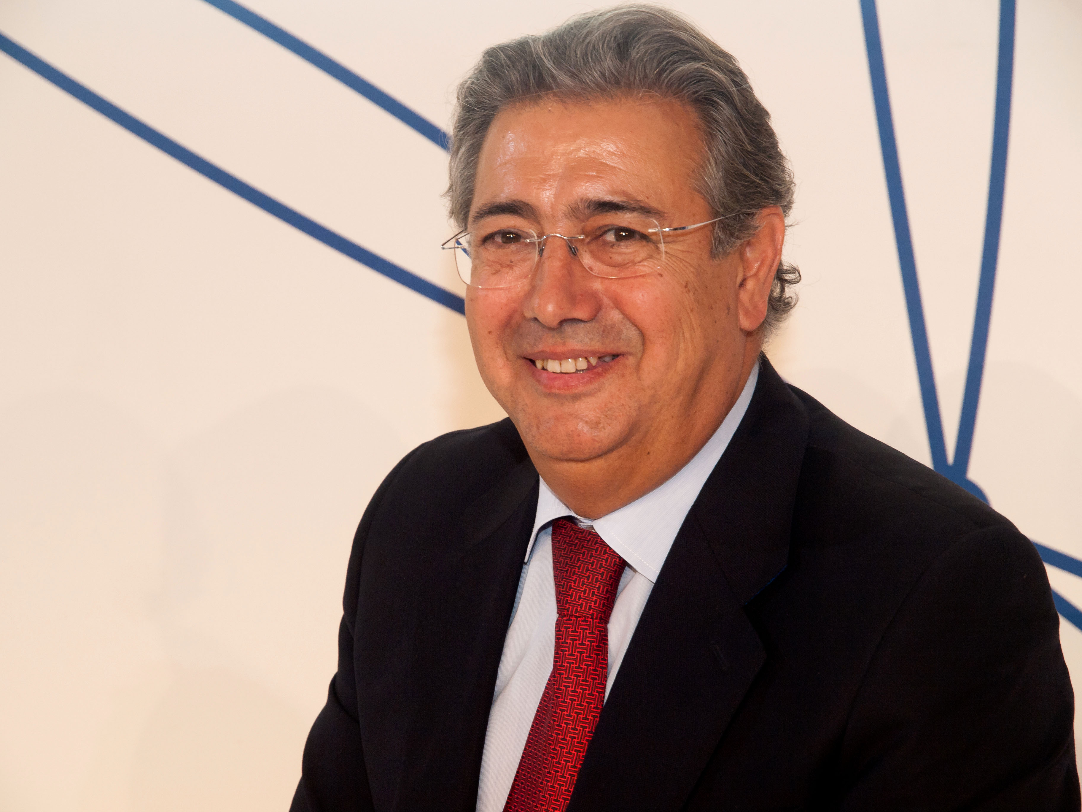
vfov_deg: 12.3
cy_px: 406
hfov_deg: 16.4
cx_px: 541
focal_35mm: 120
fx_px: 3751
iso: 400
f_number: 5
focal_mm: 60
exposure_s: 1/125
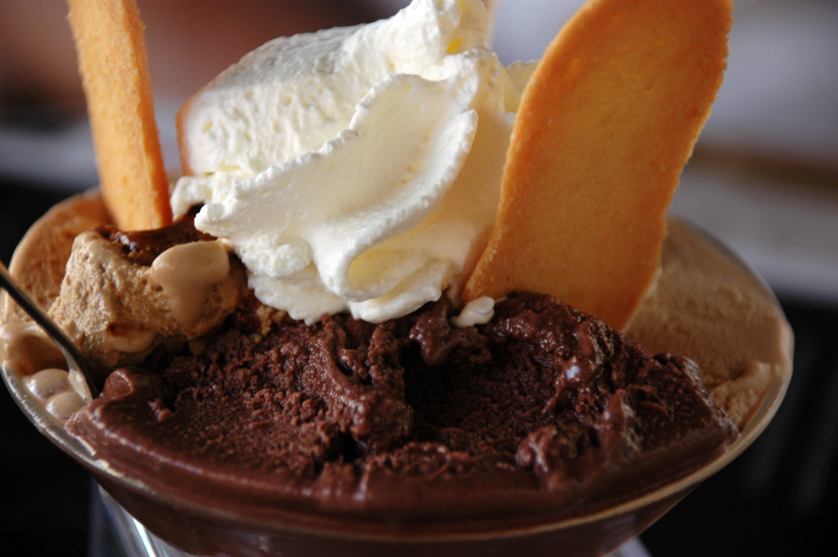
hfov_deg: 13.1
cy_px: 278
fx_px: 3663
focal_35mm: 158
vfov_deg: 8.7
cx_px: 419
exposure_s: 1/20
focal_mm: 105
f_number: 5.6
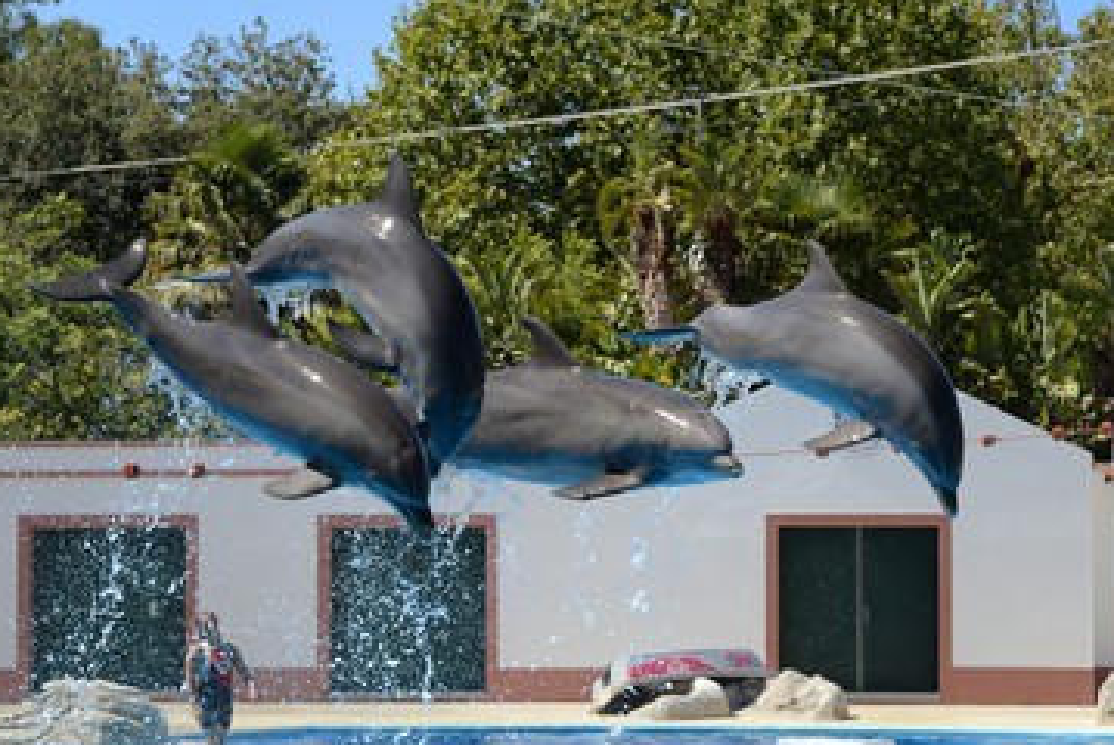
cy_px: 425
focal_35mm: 111
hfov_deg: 18.4
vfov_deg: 12.4
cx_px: 586
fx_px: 3438
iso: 400
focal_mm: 95
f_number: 7.1
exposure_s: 1/1250
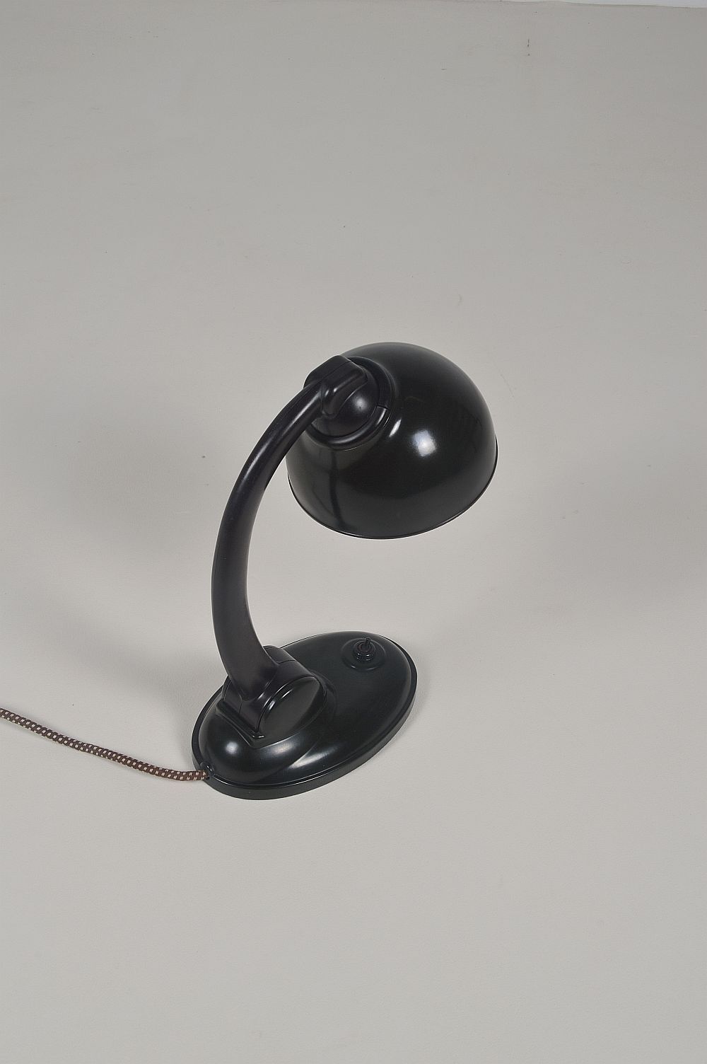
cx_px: 354
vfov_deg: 37.9
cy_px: 532
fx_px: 1549
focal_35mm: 52
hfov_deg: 25.7
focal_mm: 35
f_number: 22
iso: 100
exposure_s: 1/100
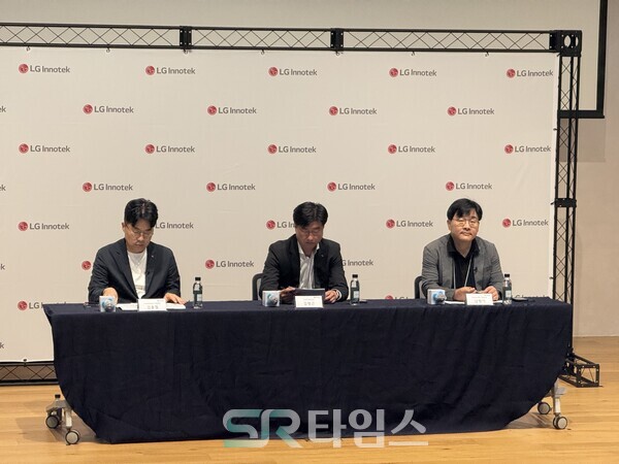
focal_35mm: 120
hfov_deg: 16.4
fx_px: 2146
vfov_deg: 12.3
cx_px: 310
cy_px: 232
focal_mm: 15.66
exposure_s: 1/60
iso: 250
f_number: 2.8
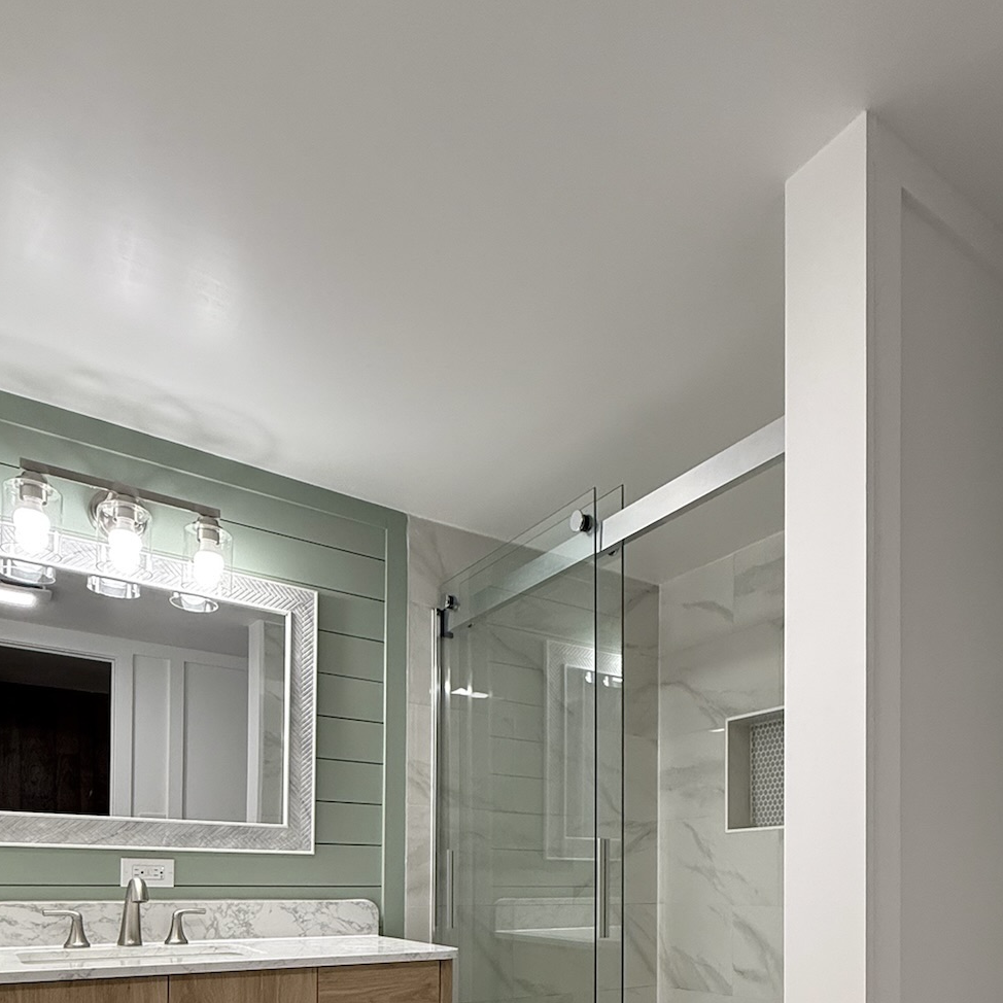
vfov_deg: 53.8
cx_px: 633
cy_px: 889
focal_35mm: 26
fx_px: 852
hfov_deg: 60.1
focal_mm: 2.22
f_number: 2.2
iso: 160
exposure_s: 1/120
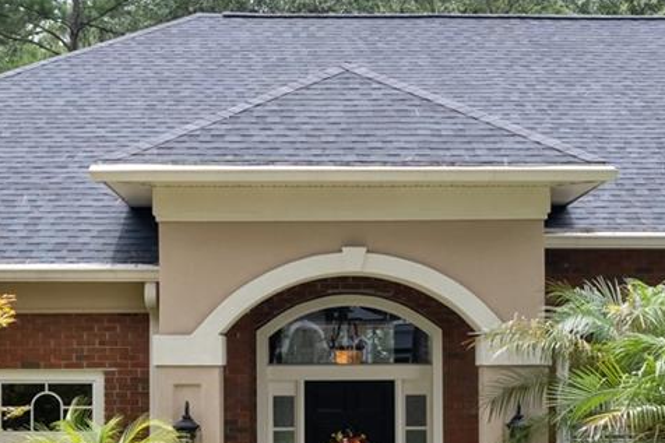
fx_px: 1366
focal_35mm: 74
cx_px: 352
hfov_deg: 27.3
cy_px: 358
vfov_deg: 18.2
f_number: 2.8
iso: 100
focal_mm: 8.38
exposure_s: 1/640
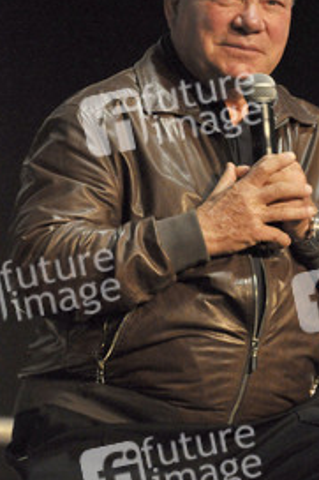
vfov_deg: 3.1
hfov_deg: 2.1
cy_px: 203
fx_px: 8810
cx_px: 222
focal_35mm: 662
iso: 3200
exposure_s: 1/100
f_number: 5.6
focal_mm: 300
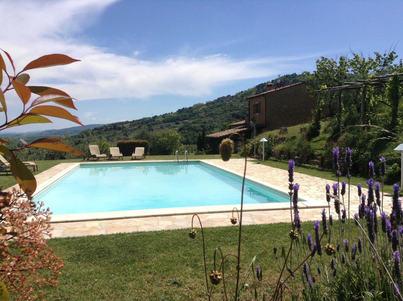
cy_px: 150
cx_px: 202
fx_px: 384
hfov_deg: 55.4
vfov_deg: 42.8
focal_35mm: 33
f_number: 2.4
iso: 25
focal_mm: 3.3
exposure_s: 1/2070
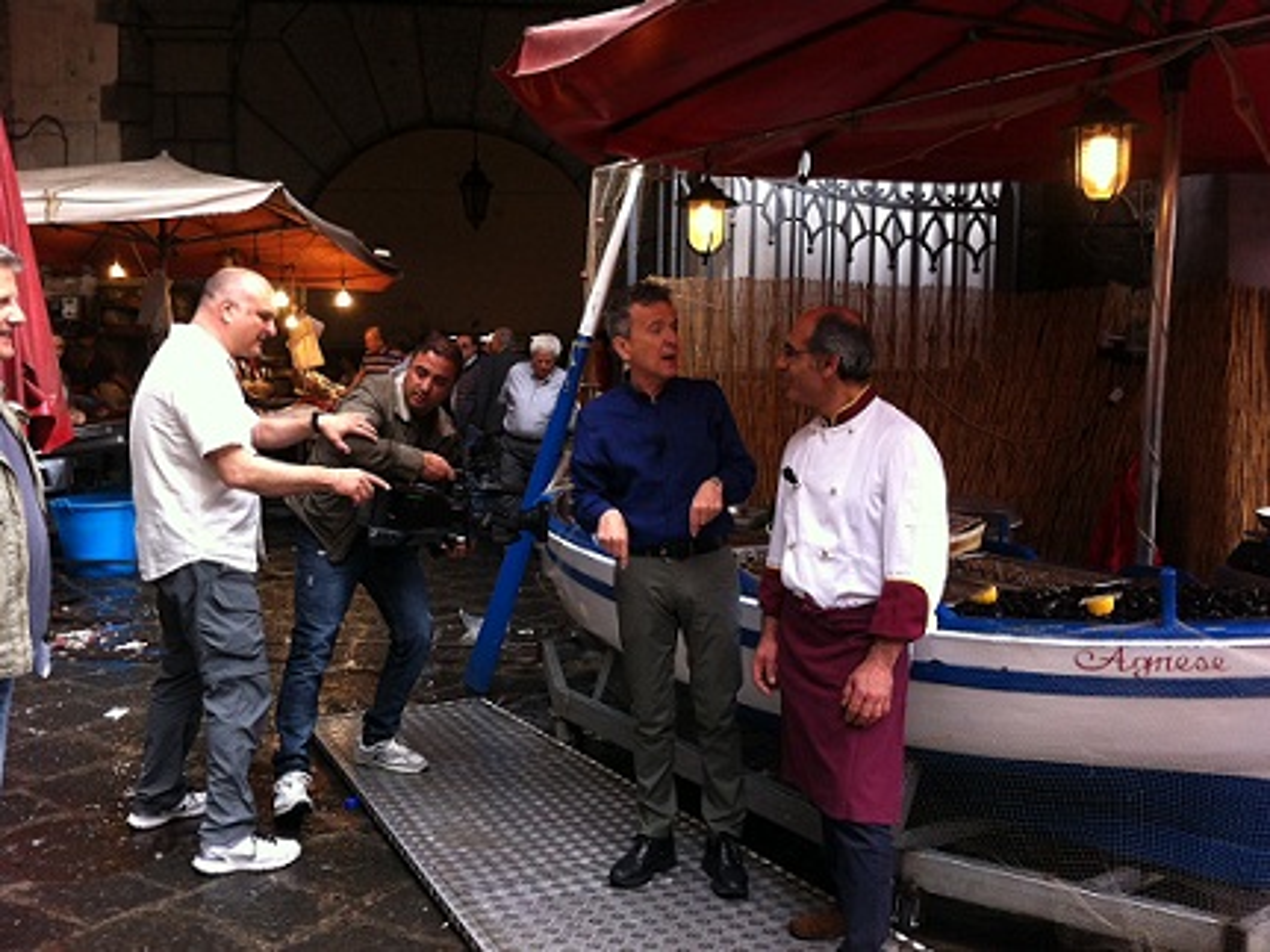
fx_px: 1284
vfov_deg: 40.7
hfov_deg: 52.6
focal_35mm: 35
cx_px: 635
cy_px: 476
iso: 125
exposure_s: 1/120
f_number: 2.8
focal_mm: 3.85
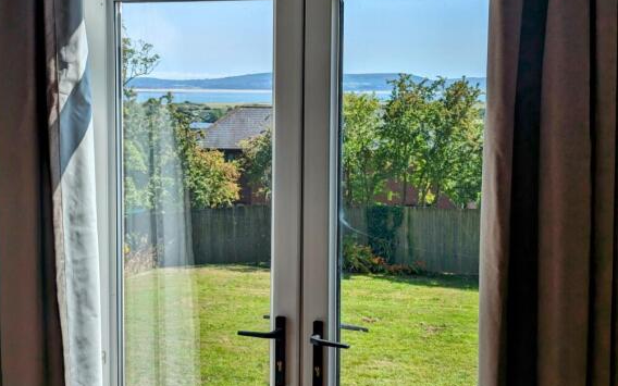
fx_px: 876
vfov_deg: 24.9
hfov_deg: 38.9
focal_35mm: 52
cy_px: 185
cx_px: 307
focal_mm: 6.81
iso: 47
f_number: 1.85
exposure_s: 1/2618
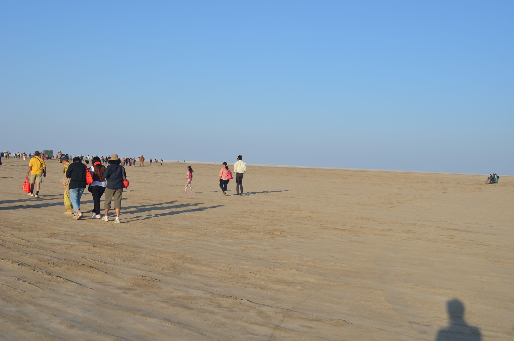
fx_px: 598
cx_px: 257
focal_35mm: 42
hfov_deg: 46.5
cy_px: 170
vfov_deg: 31.8
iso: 100
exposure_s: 1/250
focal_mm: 28
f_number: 8
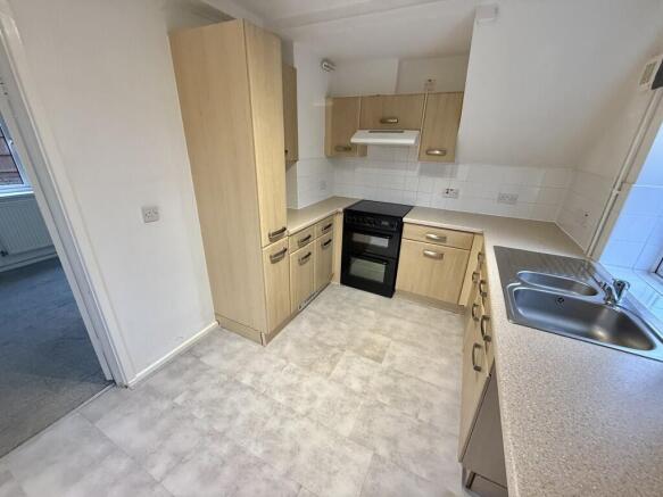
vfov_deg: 85.7
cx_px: 332
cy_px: 248
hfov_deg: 102.1
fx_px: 268
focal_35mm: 14
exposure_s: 1/60
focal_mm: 2.22
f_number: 2.2
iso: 400
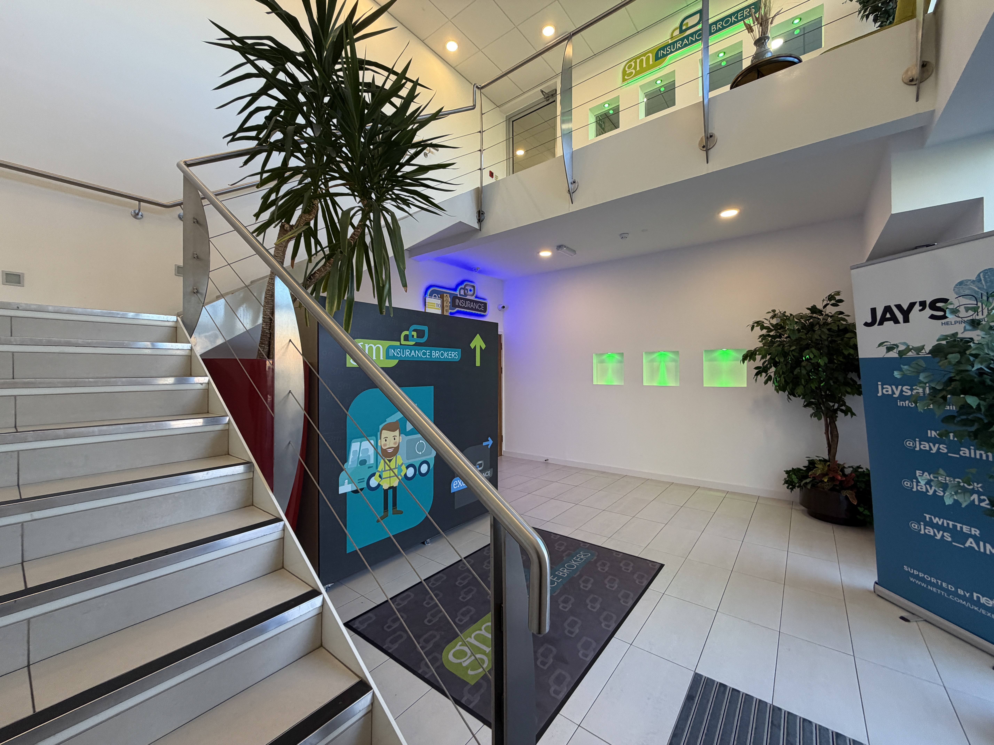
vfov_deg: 85.7
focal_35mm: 14
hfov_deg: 102.1
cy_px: 372
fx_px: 402
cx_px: 497
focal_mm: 2.22
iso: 160
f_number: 2.2
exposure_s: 1/100
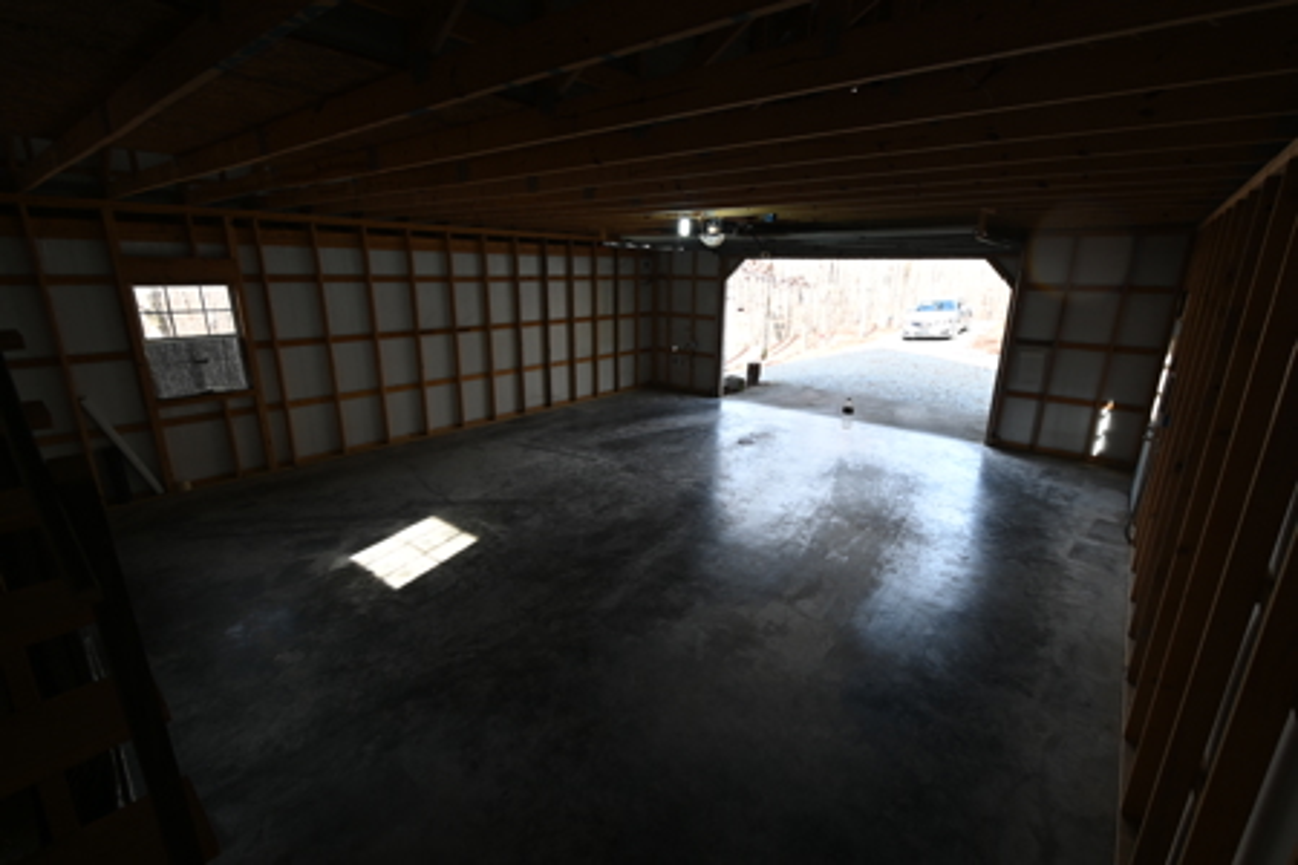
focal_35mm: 15
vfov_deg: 77.3
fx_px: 541
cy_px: 432
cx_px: 649
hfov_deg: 100.4
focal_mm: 10
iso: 100
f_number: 4.5
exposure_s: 1/30
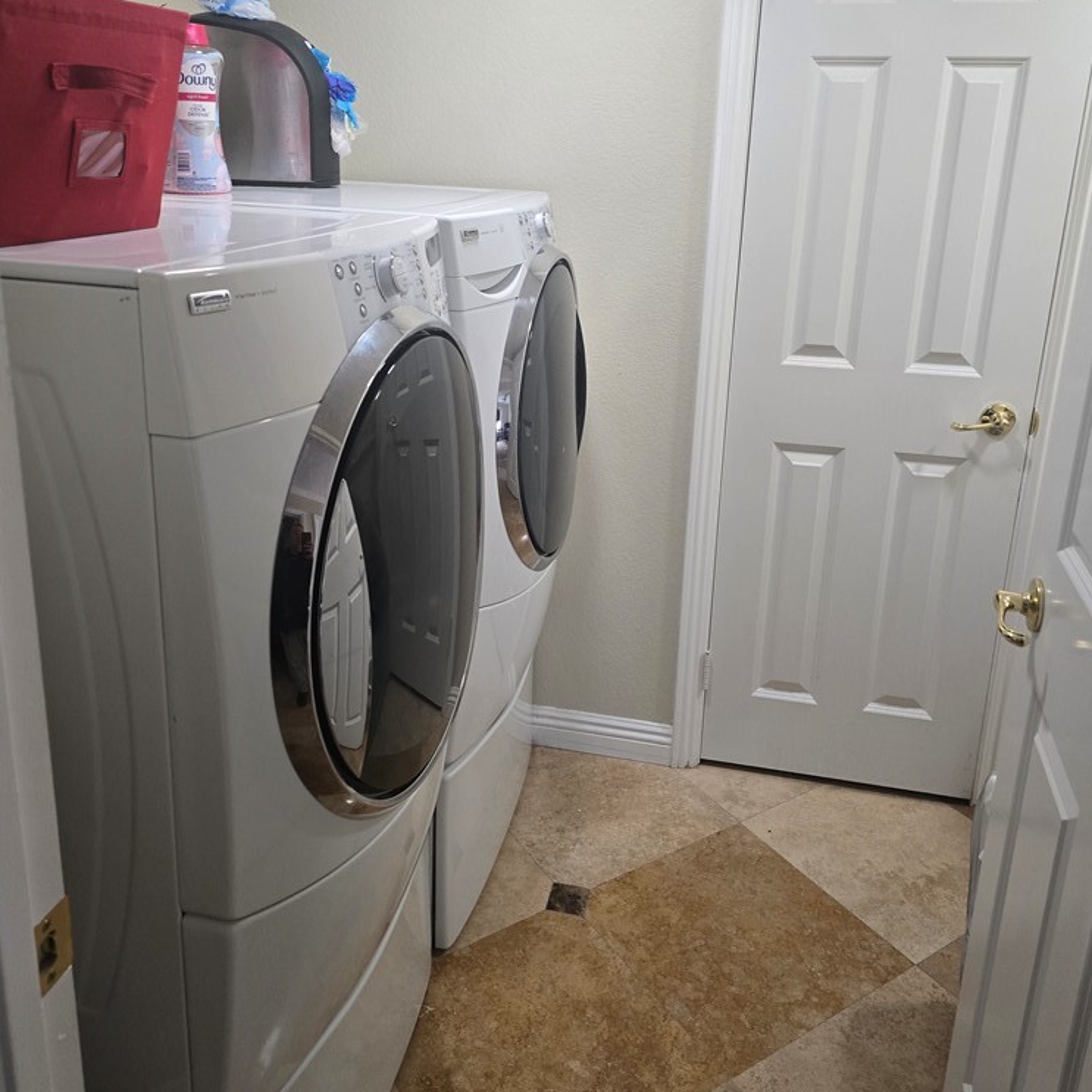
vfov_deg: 56.8
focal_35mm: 28
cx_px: 551
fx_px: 999
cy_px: 434
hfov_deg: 57.3
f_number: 1.7
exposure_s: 1/120
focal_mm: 6.3
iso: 500
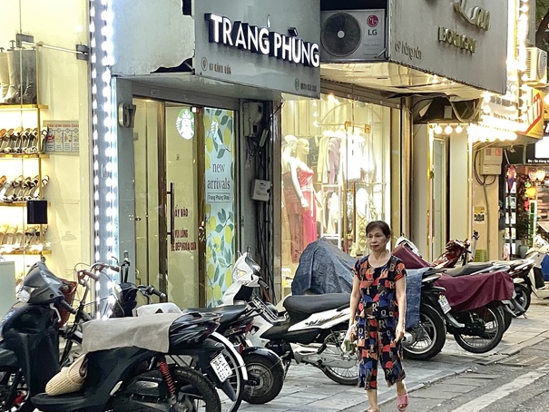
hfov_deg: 28.8
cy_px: 224
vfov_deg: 21.9
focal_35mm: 67
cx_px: 345
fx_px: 1063
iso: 160
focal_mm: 6
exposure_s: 1/100
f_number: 2
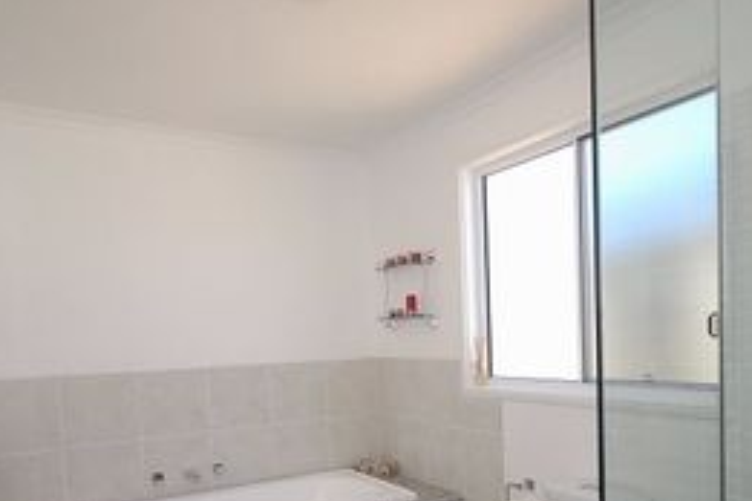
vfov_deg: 46.8
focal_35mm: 27
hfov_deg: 67.4
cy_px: 350
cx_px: 383
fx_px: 564
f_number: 4
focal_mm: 10
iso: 100
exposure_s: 1/60
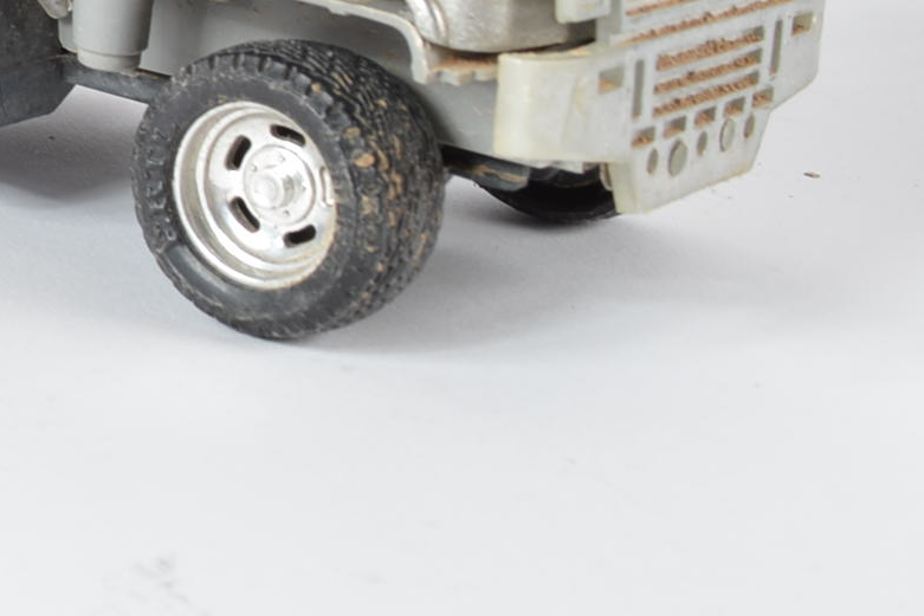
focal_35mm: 127
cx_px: -844
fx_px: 3260
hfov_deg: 14.0
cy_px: -473
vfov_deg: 10.2
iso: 100
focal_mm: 22
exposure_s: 1/125
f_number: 10
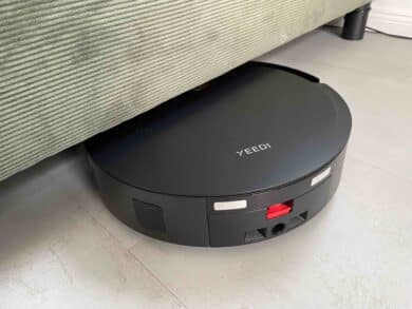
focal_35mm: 26
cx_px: 206
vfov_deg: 53.1
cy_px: 154
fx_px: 310
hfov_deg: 67.3
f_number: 1.6
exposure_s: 1/60
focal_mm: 4.2
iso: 160
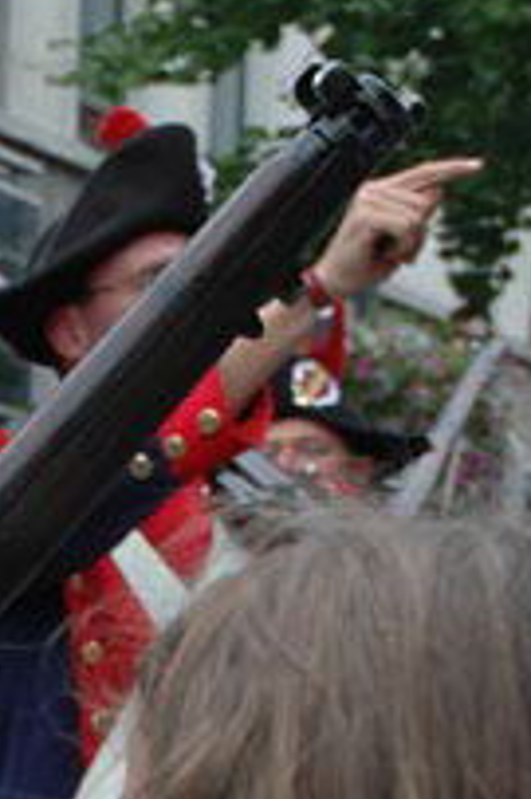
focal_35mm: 160
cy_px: 1082
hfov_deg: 8.2
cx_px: -468
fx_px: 3545
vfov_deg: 12.4
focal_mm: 27
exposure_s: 1/250
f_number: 4.5
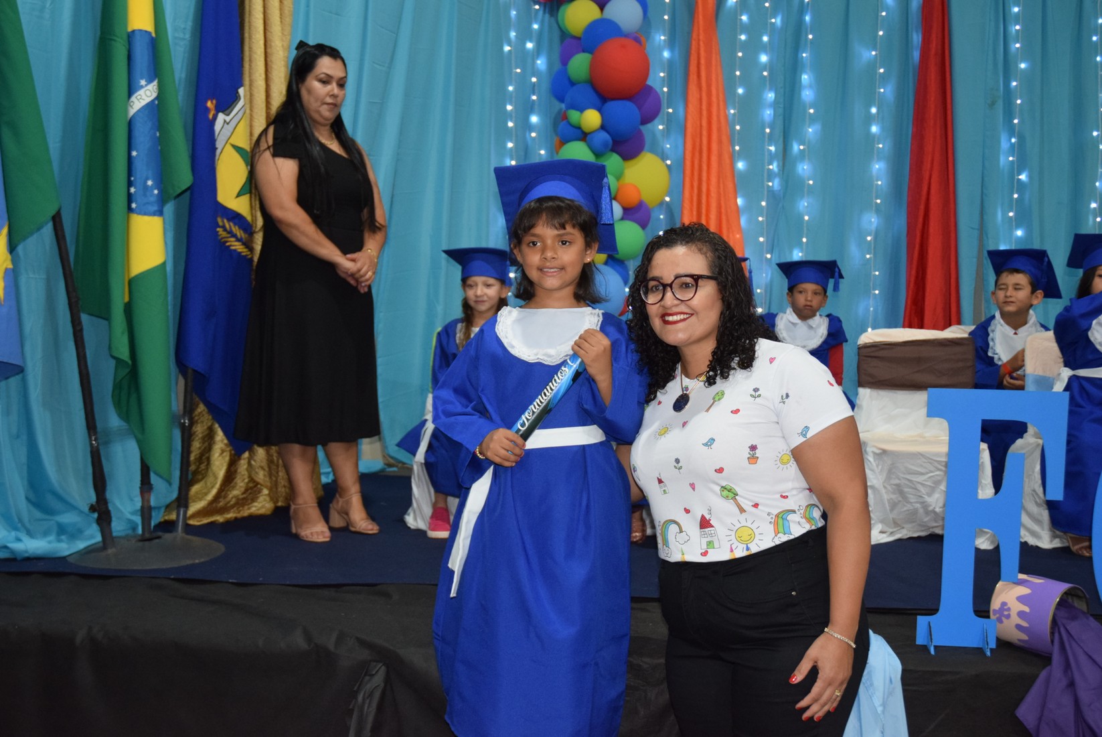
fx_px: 1149
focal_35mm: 38
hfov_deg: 51.3
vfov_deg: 35.5
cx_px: 551
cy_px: 368
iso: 1400
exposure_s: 1/60
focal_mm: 25
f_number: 3.8
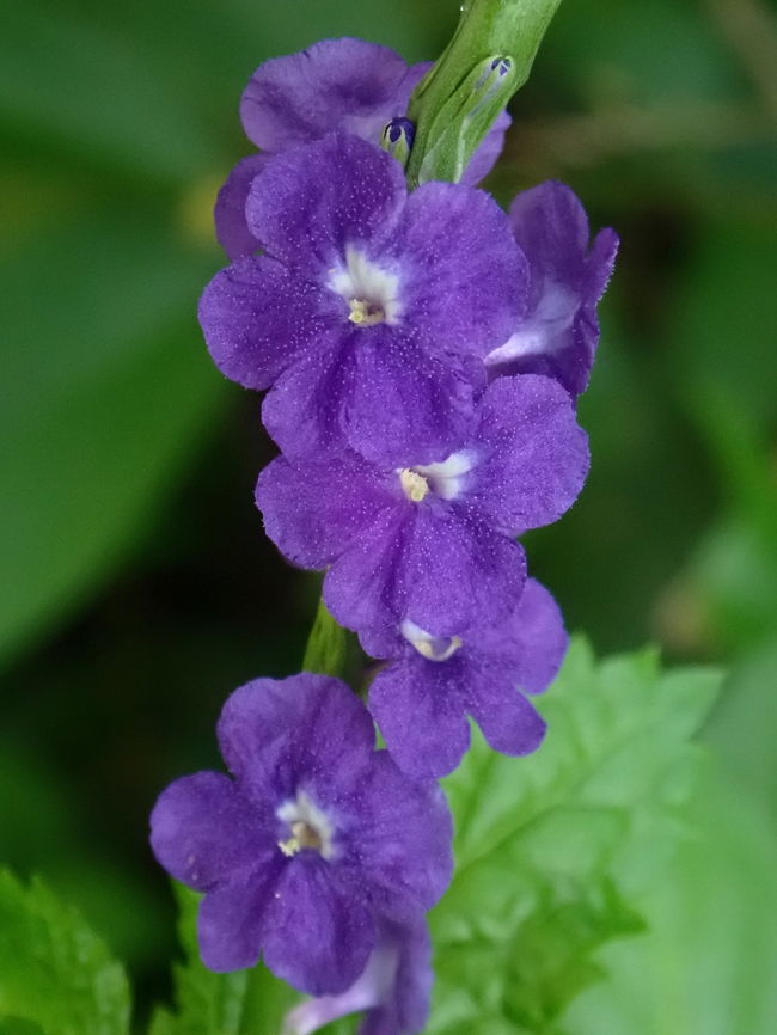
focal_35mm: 100
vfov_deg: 19.6
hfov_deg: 14.8
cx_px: 388
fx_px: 2991
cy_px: 518
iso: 1600
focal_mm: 18
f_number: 6.3
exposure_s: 1/160
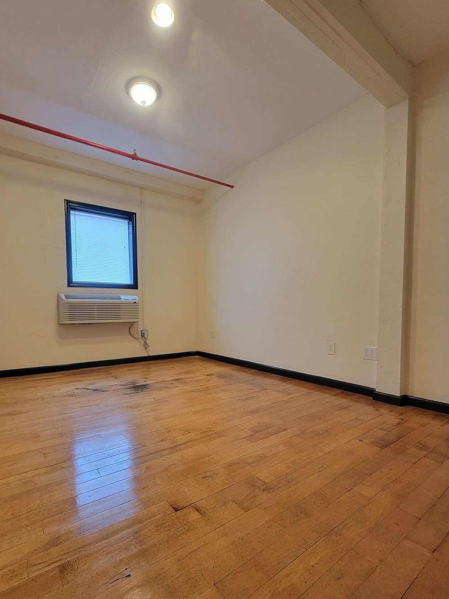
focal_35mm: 15
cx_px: 198
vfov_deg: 97.8
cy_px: 330
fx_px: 259
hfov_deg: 81.4
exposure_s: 1/60
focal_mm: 2.2
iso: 250
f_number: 2.2
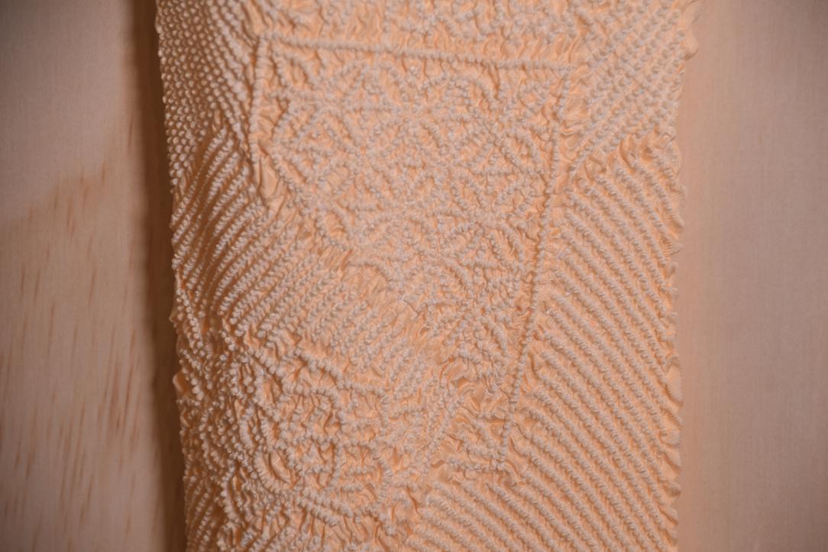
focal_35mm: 195
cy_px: 276
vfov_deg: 7.0
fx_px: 4485
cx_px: 414
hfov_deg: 10.5
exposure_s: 1/100
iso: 400
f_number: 6
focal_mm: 130
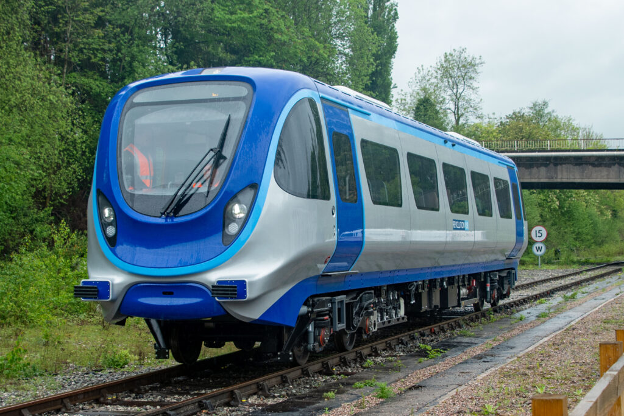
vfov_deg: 31.9
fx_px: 728
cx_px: 312
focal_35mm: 42
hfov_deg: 46.4
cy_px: 208
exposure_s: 1/200
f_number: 5.6
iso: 200
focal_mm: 28
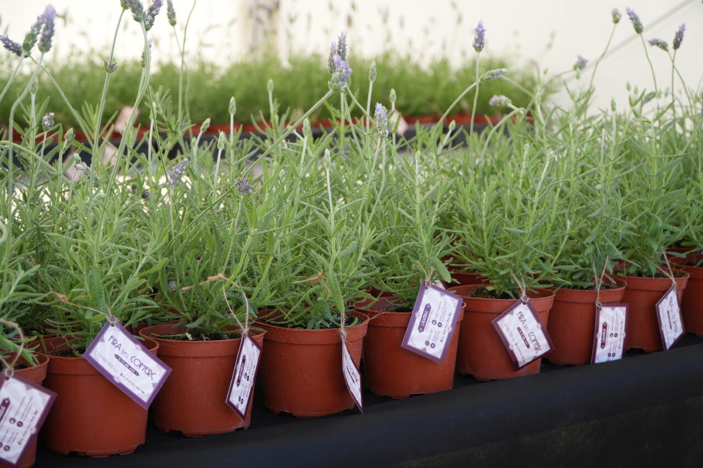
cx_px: 352
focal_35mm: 74
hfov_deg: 27.5
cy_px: 234
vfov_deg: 18.5
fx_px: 1435
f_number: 4.5
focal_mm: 49
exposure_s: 1/100
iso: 100
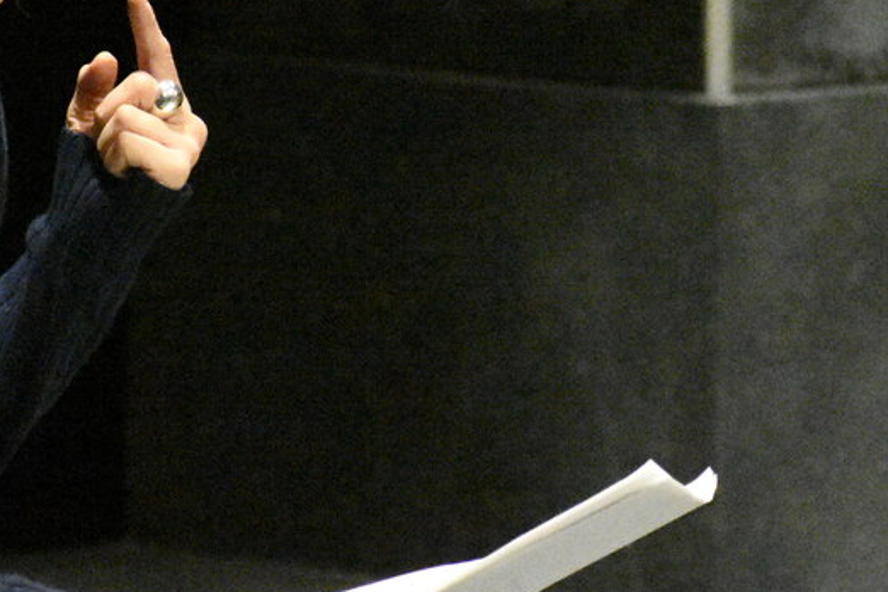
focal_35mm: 647
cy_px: 117
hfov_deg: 3.2
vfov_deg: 2.1
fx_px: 15958
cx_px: 614
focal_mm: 150
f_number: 5
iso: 25600
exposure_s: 1/800
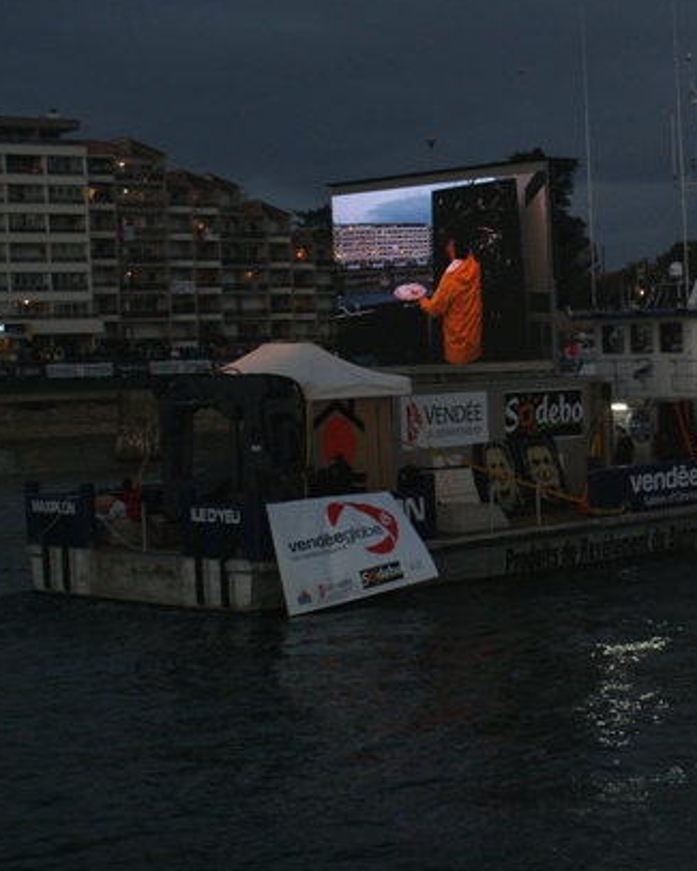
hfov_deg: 19.4
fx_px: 2004
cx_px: 622
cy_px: 444
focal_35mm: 78
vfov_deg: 24.5
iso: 400
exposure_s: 1/60
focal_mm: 35
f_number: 5.6
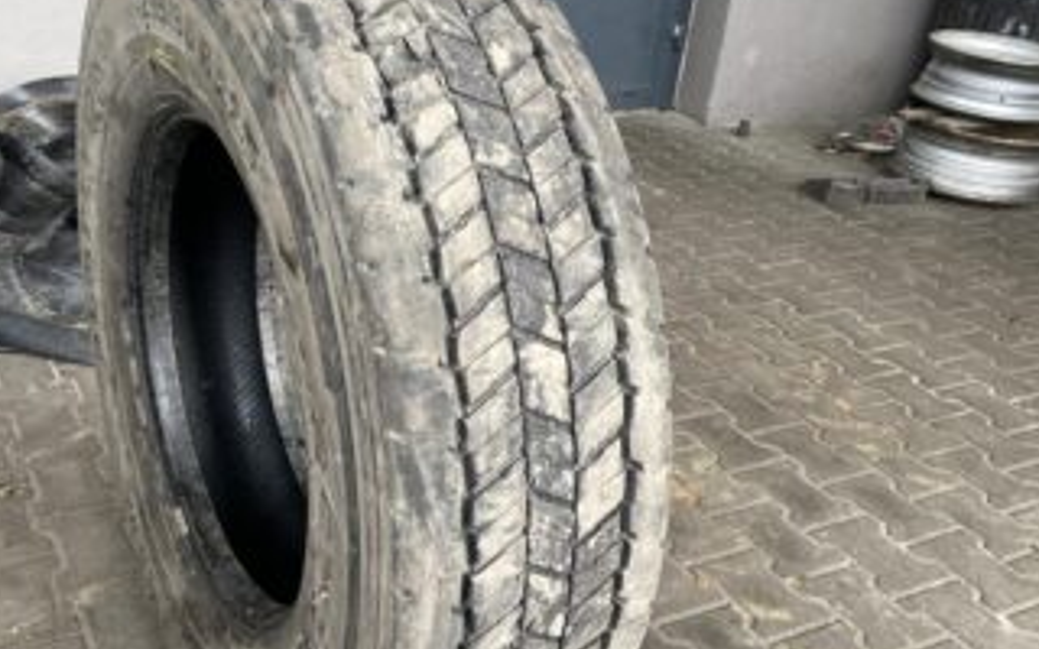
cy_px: 372
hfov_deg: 52.4
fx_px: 1048
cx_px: 412
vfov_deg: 34.4
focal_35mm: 37
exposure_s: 1/122
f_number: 1.8
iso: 80
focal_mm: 4.25
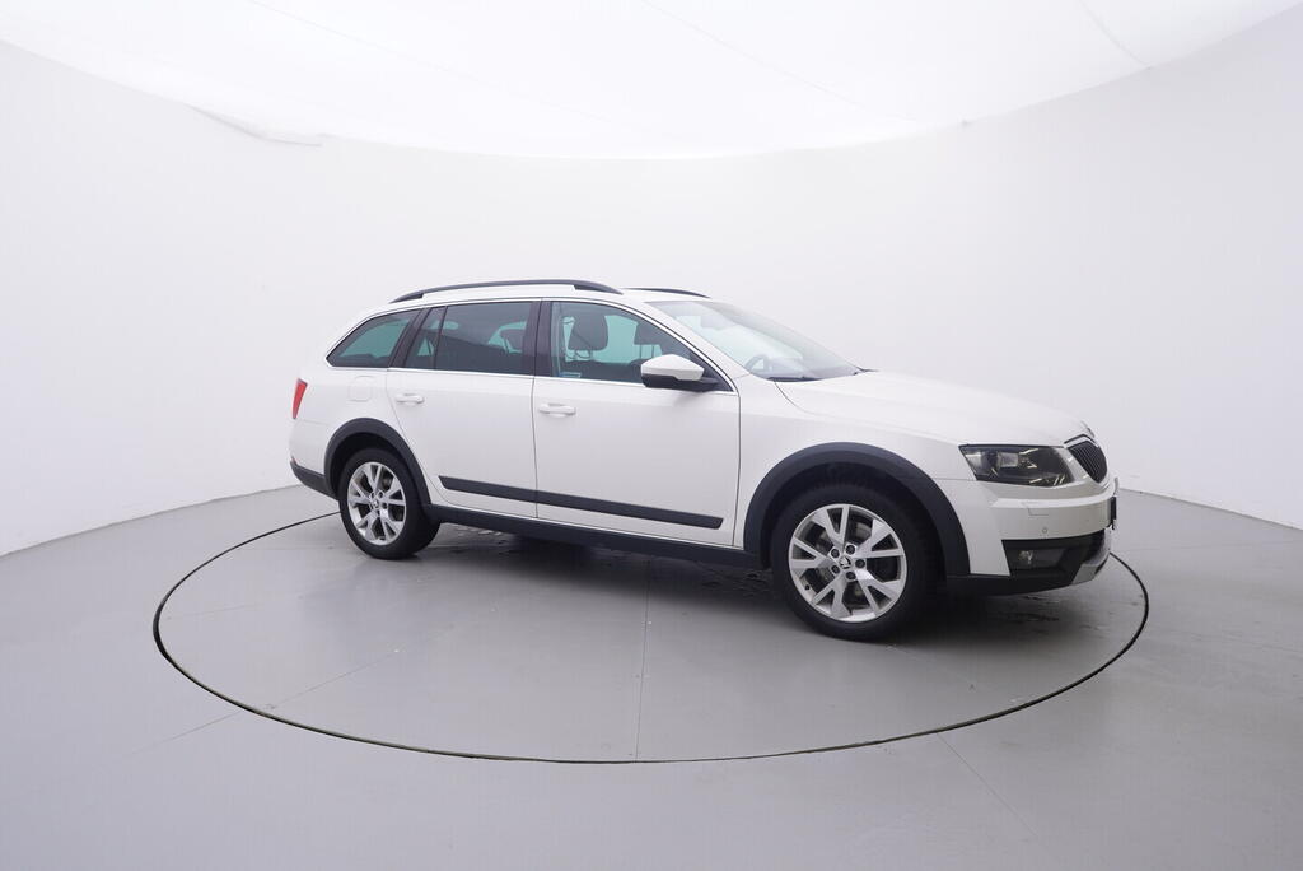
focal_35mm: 22
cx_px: 652
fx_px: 815
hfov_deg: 77.3
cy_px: 436
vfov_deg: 56.2
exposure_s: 1/80
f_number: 5
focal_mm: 15
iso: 200
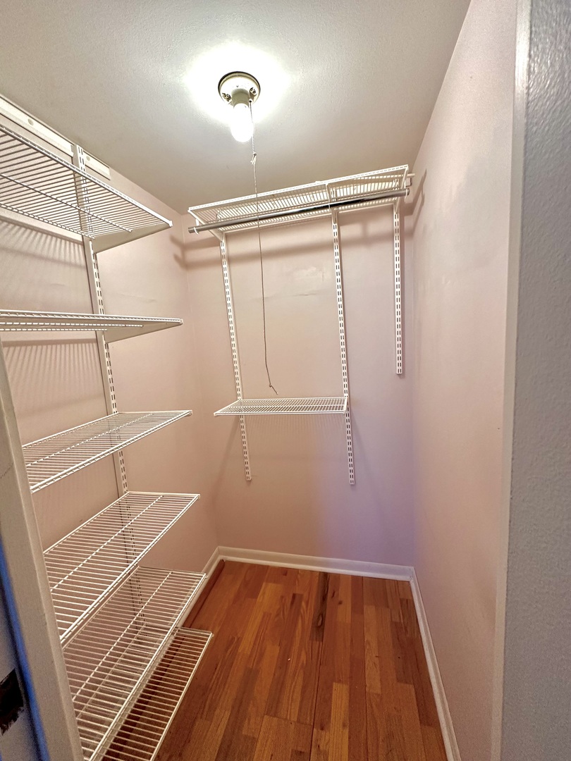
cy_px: 380
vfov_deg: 102.1
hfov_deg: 85.7
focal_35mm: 14
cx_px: 286
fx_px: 308
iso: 250
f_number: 2.2
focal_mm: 2.22
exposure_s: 1/60
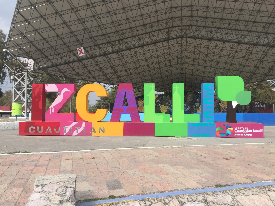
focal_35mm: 29
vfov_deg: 48.2
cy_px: 103
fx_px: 230
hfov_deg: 61.7
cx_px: 138
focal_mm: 4.15
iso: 32
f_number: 2.2
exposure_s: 1/1130
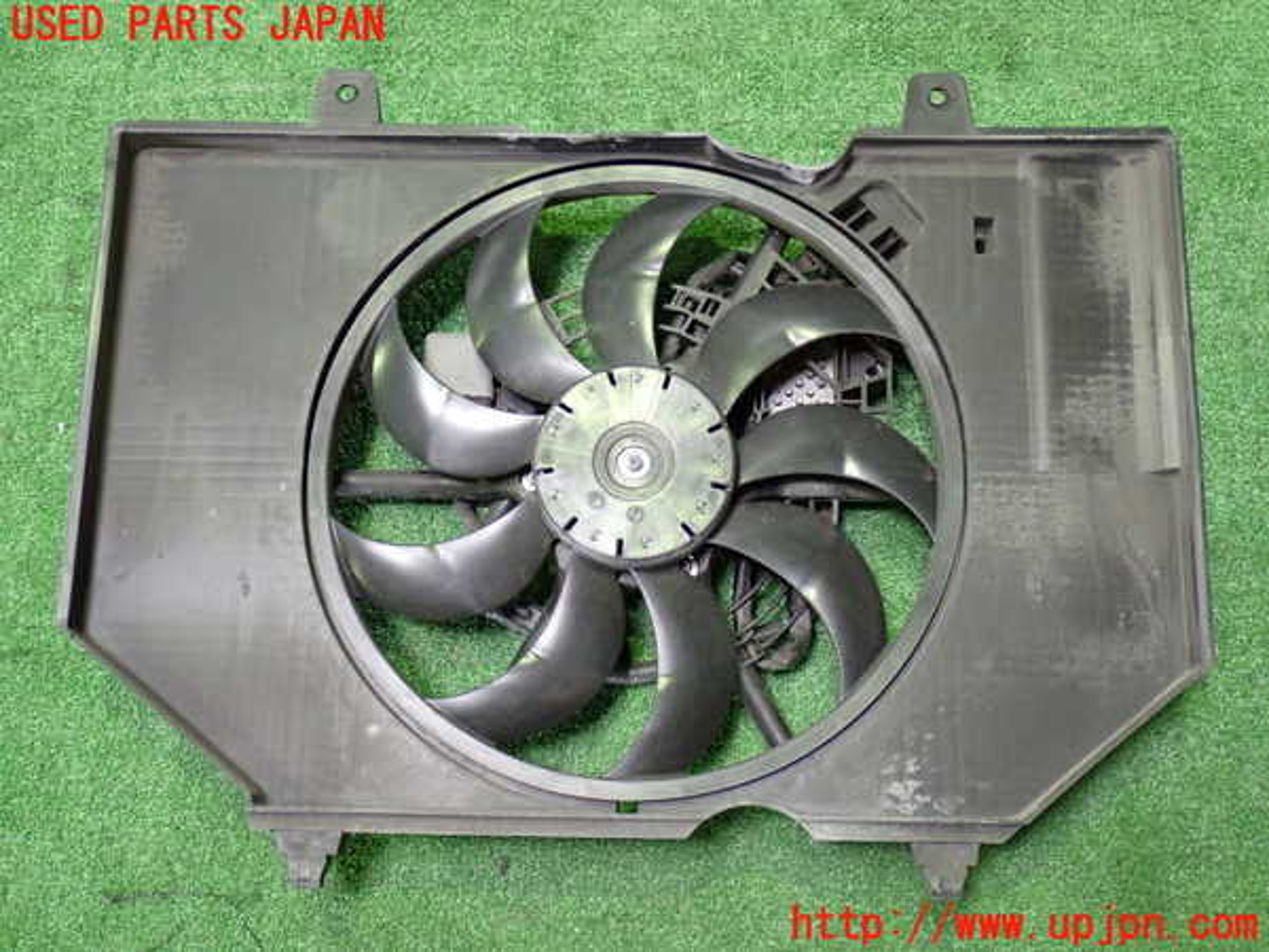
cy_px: 476
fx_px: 1613
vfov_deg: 32.9
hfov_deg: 42.9
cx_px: 634
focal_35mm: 44
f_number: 2.9
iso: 800
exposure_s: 1/40
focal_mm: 7.84
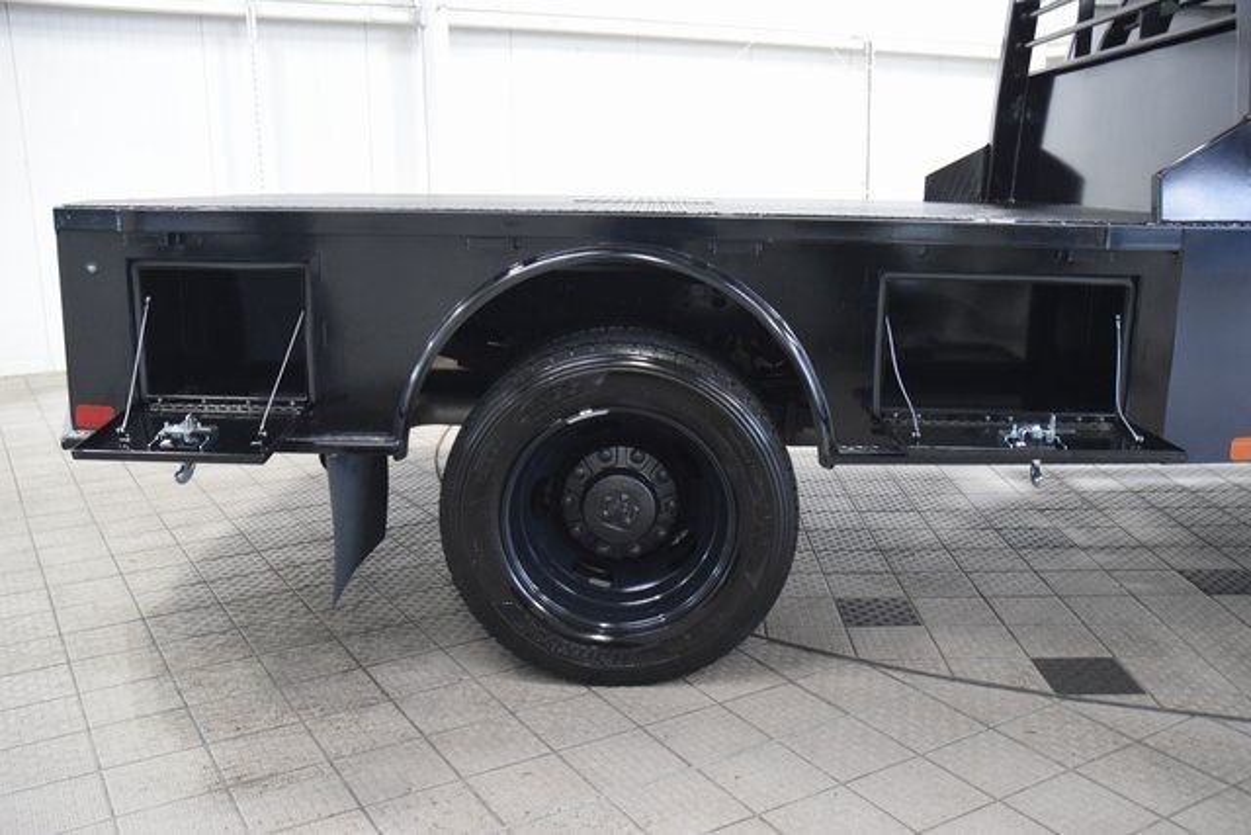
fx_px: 1147
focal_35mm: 33
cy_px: 418
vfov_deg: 40.0
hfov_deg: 57.2
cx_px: 626
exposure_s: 1/60
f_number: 3.5
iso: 2800
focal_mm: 22
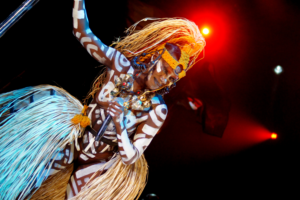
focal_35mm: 112
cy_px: 100
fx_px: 937
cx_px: 150
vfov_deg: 12.2
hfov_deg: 18.2
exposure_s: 1/400
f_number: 4.5
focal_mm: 75
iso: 1600
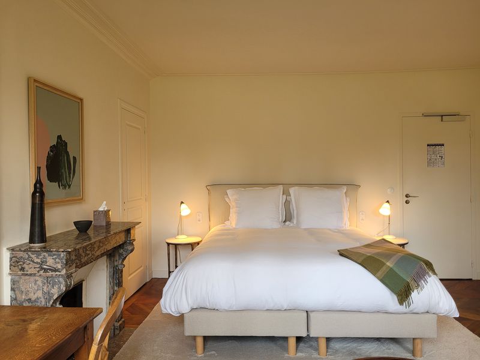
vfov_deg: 53.1
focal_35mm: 26
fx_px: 361
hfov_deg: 67.3
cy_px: 180
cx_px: 240
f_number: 1.8
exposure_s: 1/100
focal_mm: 5.4
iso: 125
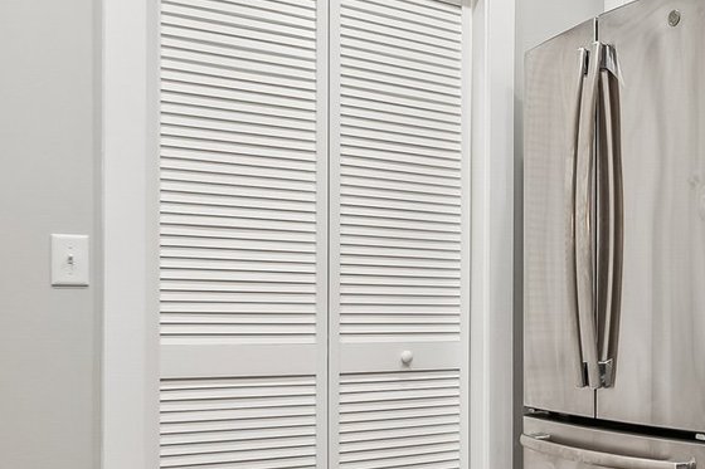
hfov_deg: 38.3
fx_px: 919
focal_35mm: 47
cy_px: 301
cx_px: 670
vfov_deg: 28.5
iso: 100
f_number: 7.1
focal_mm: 14.6
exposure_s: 1/4
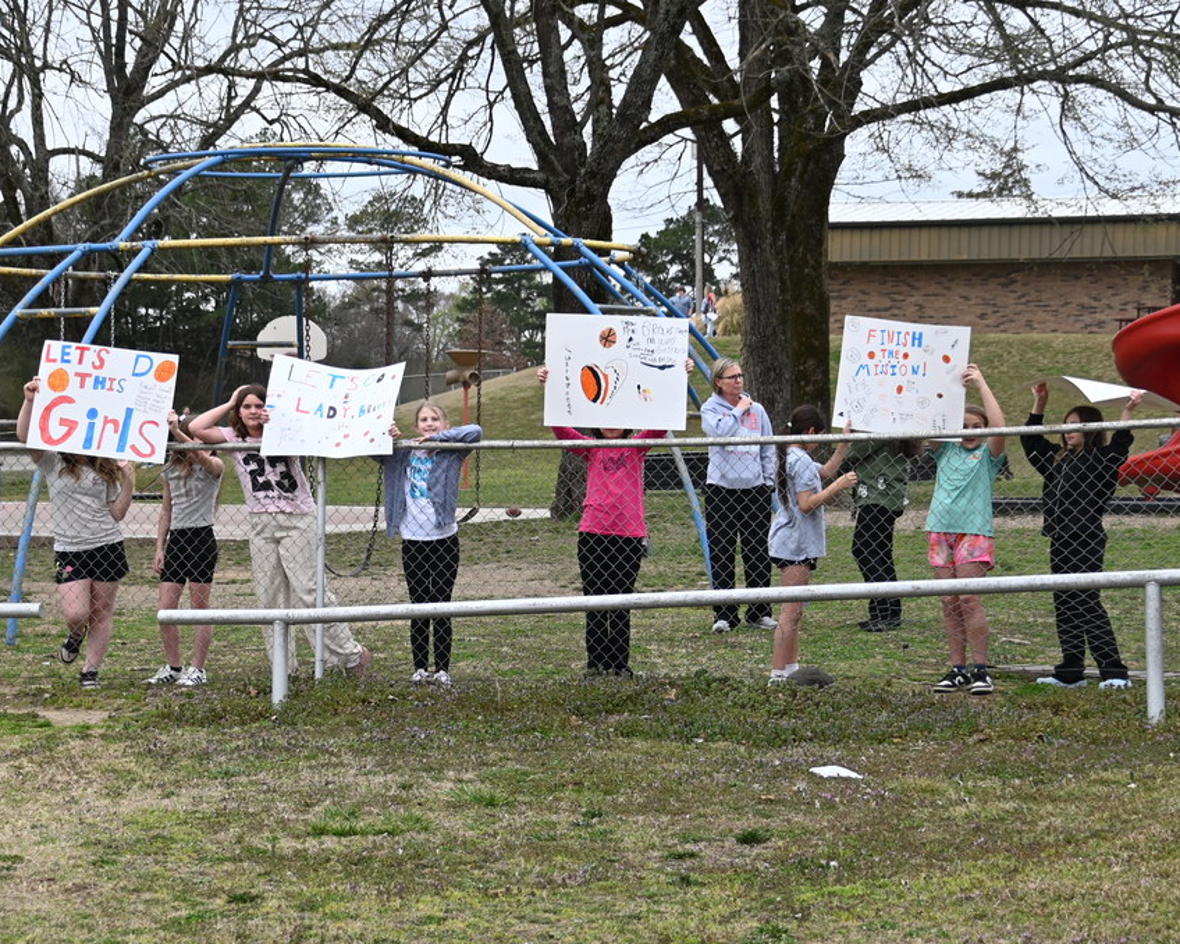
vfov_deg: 18.1
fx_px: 2968
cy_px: 471
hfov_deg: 22.5
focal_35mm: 85
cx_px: 565
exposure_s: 1/250
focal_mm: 50
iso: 200
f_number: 5.6
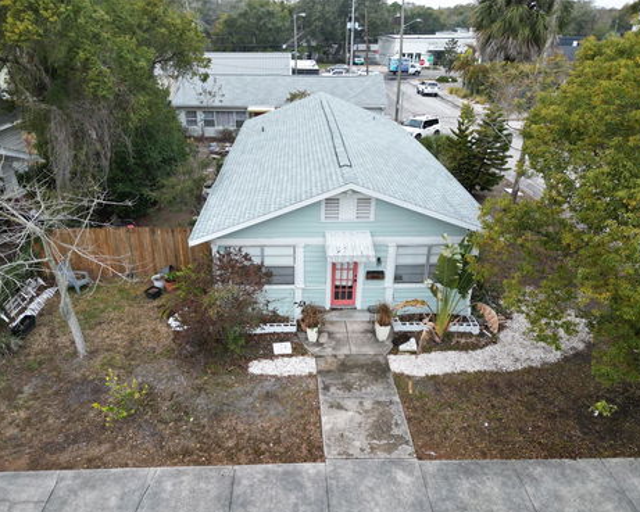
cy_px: 265
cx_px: 303
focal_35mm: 26
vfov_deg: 54.9
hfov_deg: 66.0
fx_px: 493
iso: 140
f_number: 1.7
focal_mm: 6.72
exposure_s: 1/640
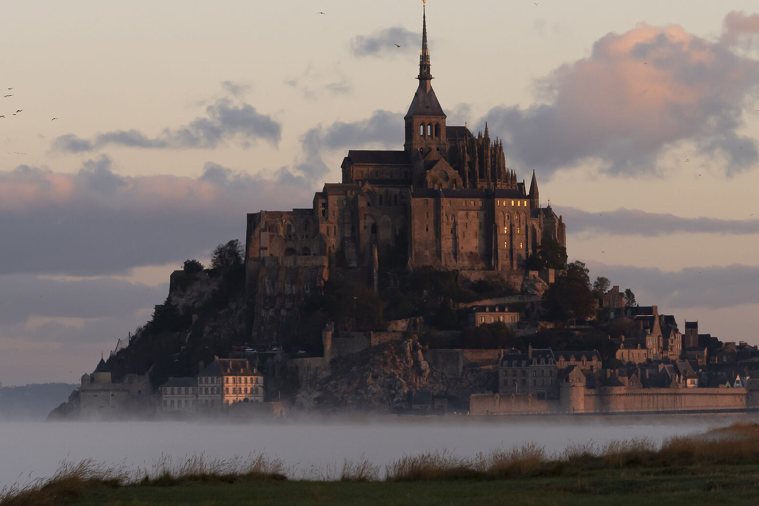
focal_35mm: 218
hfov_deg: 9.4
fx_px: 4596
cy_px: 135
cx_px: 317
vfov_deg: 6.3
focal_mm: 95
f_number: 8
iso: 560
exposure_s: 1/250
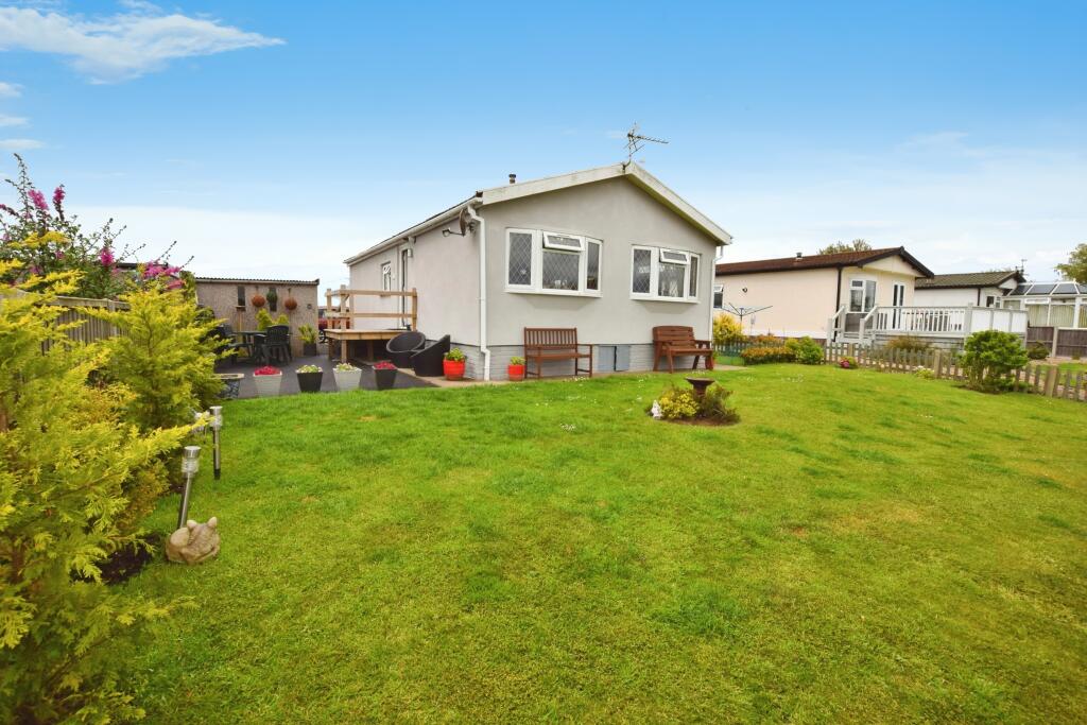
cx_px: 544
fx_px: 453
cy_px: 362
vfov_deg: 77.3
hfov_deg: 100.4
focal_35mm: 15
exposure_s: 1/200
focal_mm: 10
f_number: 10
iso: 100
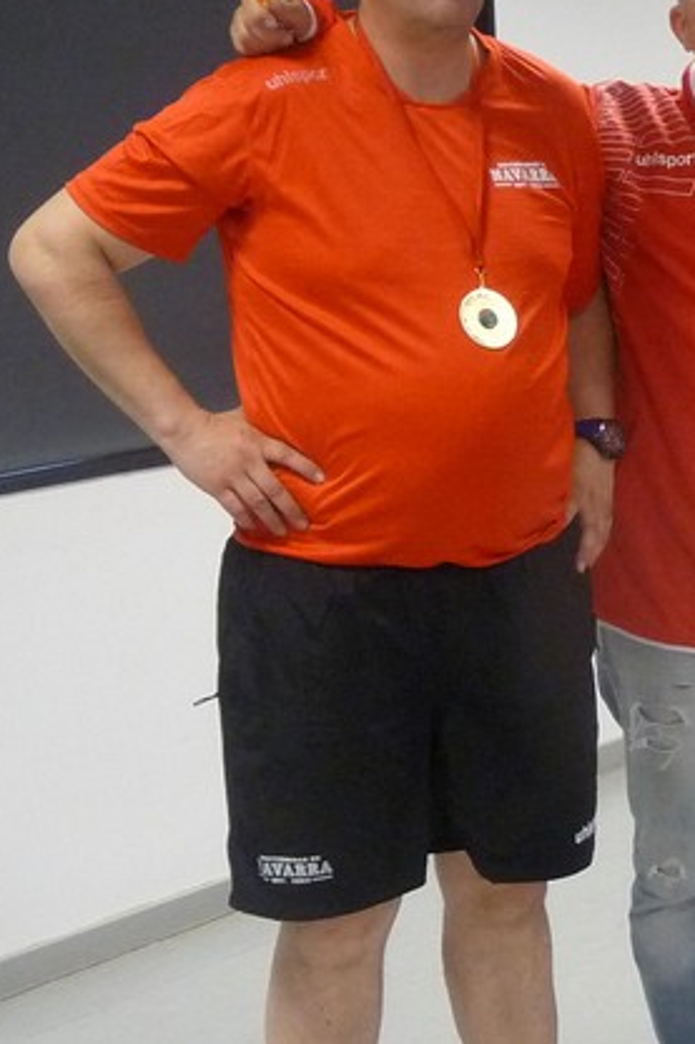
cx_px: 866
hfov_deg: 13.5
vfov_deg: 20.8
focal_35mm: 98
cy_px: 522
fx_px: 2840
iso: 400
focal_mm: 6
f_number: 3.7
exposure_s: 1/20
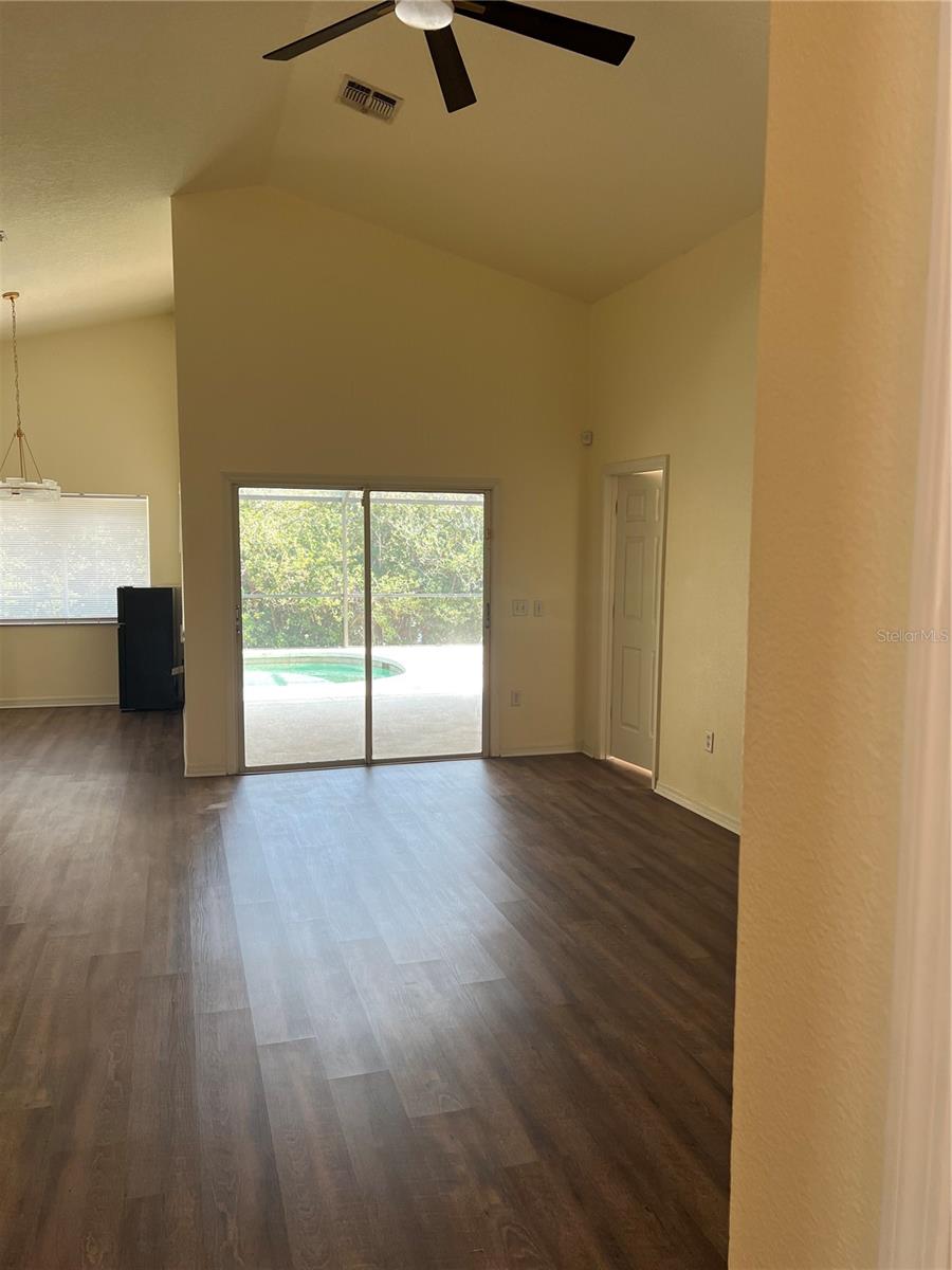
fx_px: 953
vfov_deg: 67.3
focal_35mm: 26
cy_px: 635
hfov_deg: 53.1
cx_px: 476
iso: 80
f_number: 1.5
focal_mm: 5.7
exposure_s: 1/120
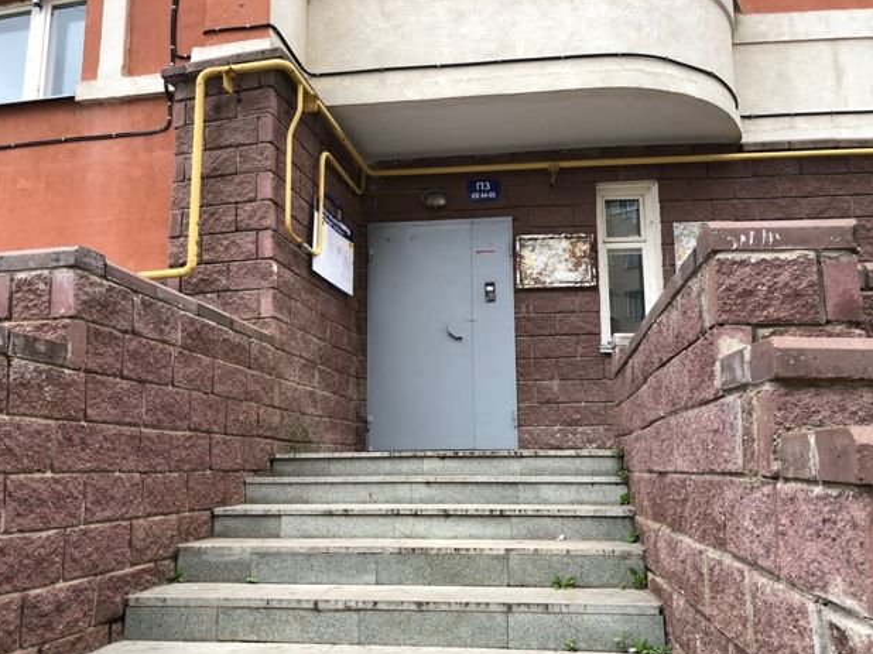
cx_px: 446
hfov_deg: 61.7
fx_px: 731
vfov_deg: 48.2
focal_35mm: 29
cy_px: 333
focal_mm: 4
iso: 20
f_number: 1.8
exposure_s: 1/40
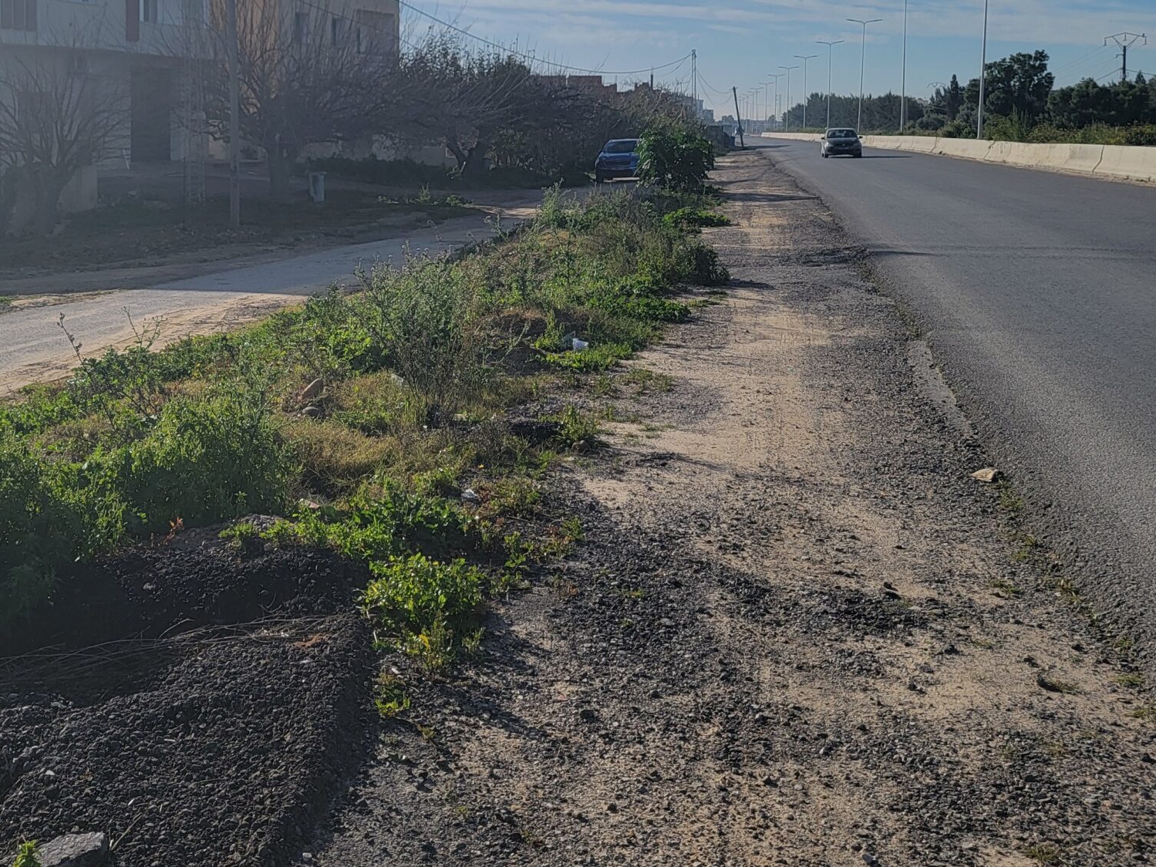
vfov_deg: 34.1
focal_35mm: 41
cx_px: 307
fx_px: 1369
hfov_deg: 44.4
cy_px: 173
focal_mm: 6.7
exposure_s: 1/2339
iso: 16
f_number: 1.8
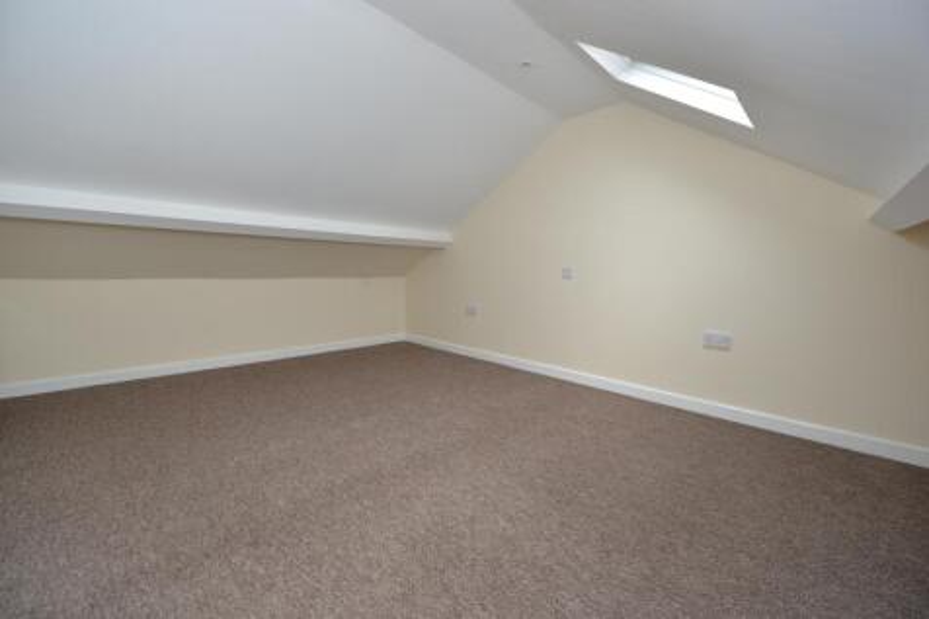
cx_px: 464
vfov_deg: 81.2
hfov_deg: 104.3
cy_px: 310
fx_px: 361
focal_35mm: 14
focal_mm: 14
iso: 200
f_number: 4
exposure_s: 1/60
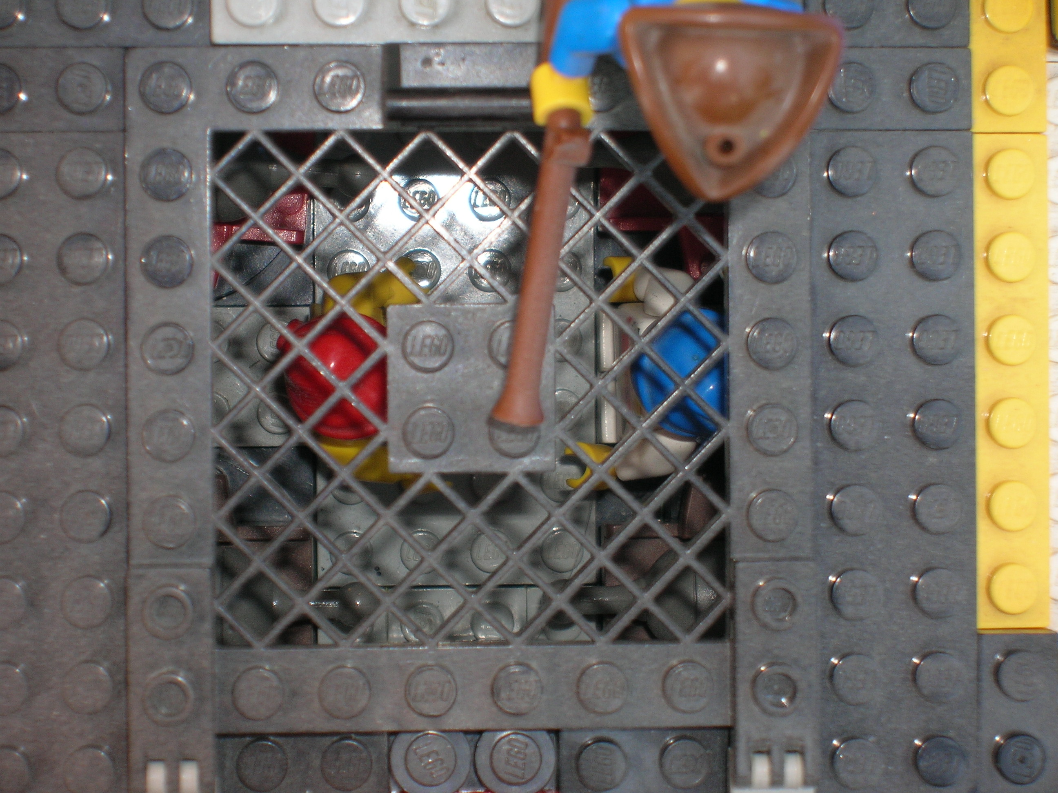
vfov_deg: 14.5
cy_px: 396
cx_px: 529
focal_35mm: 102
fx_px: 3118
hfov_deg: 19.3
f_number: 4.9
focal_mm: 17.1
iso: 50
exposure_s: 1/60.1
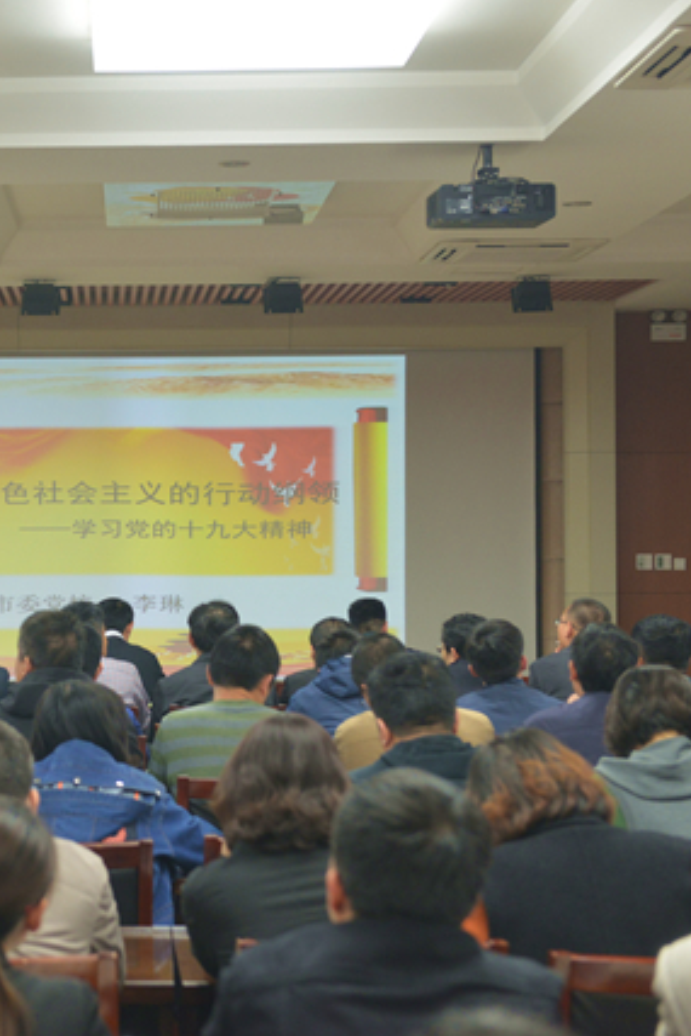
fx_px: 2100
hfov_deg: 18.3
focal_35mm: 73
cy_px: 513
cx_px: 53
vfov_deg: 27.7
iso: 1250
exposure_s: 1/100
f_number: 3.2
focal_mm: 48
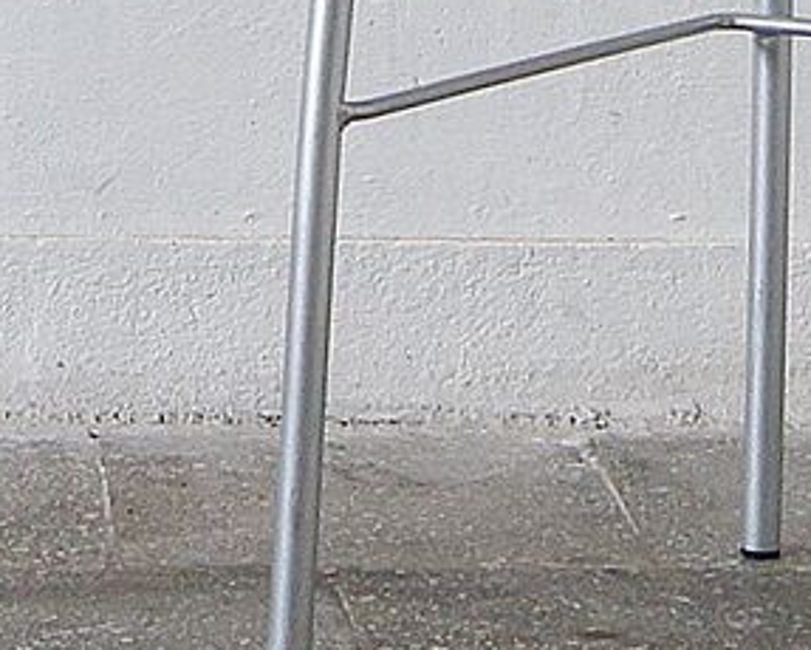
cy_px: -595
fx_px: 4708
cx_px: 147
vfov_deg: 7.6
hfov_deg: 9.8
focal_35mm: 196
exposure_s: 1/80
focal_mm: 20
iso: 400
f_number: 5.6
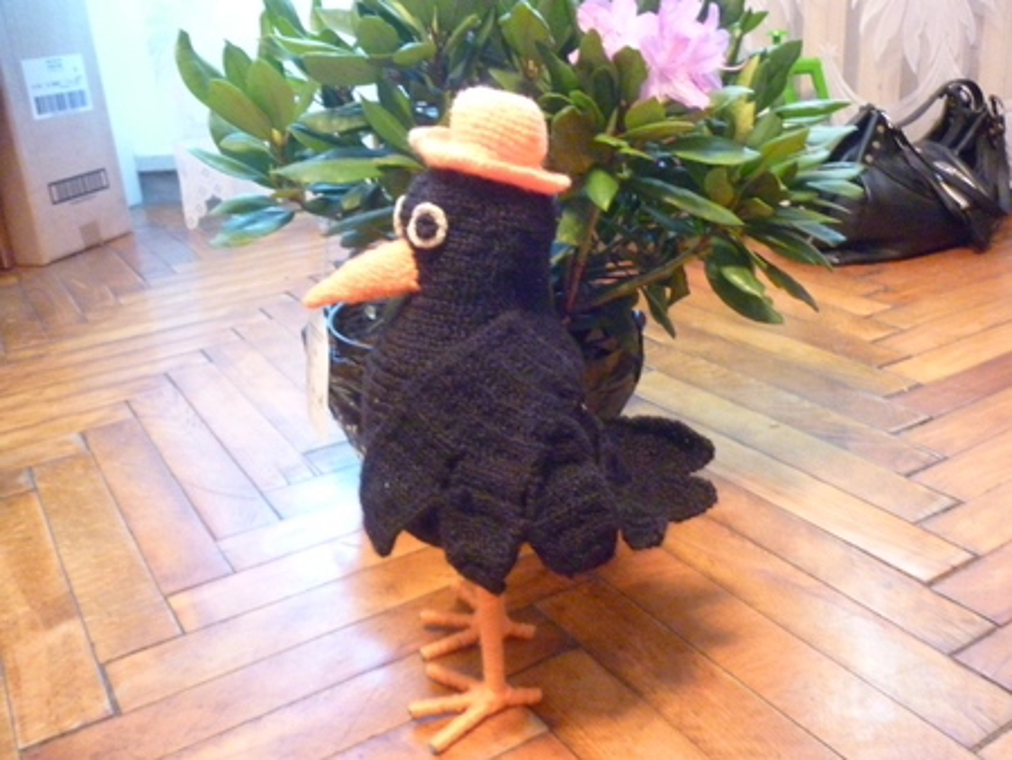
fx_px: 965
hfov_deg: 55.3
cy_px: 380
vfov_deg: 43.0
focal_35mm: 33
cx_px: 506
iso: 800
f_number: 2.8
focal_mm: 5.5
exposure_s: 1/8
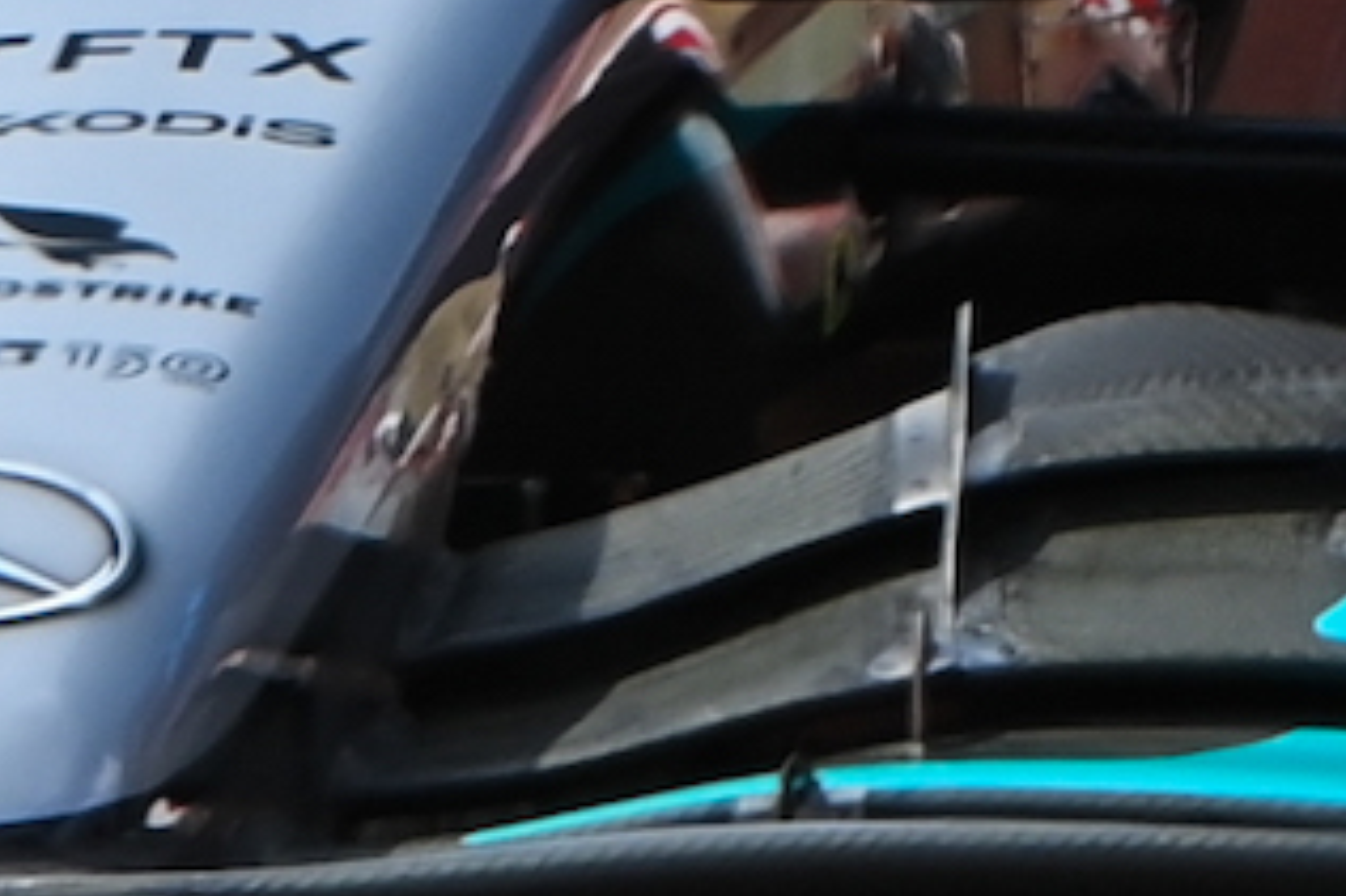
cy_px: -747
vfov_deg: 1.3
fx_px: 39610
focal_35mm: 1060
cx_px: 594
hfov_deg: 1.9
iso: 400
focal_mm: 280
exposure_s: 1/1600
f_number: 8
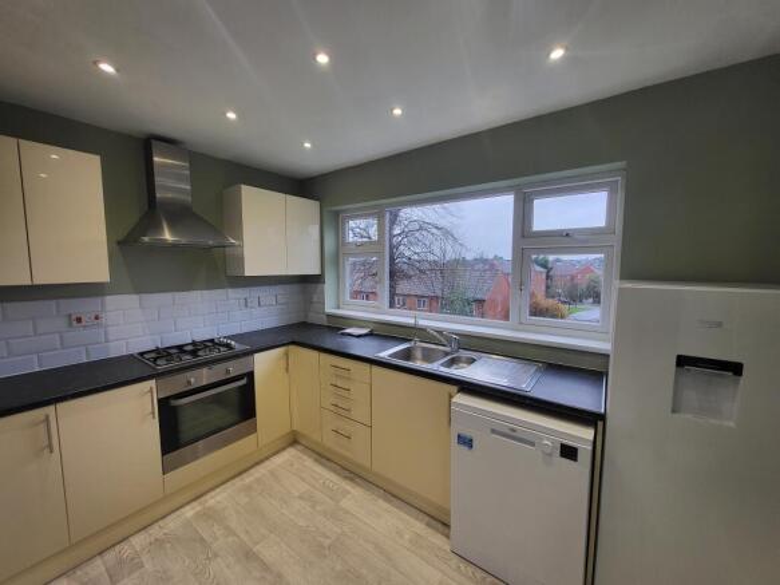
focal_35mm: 13
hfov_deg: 106.2
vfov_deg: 89.9
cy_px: 292
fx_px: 293
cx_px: 390
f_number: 2.2
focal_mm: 1.74
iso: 64
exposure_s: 1/50
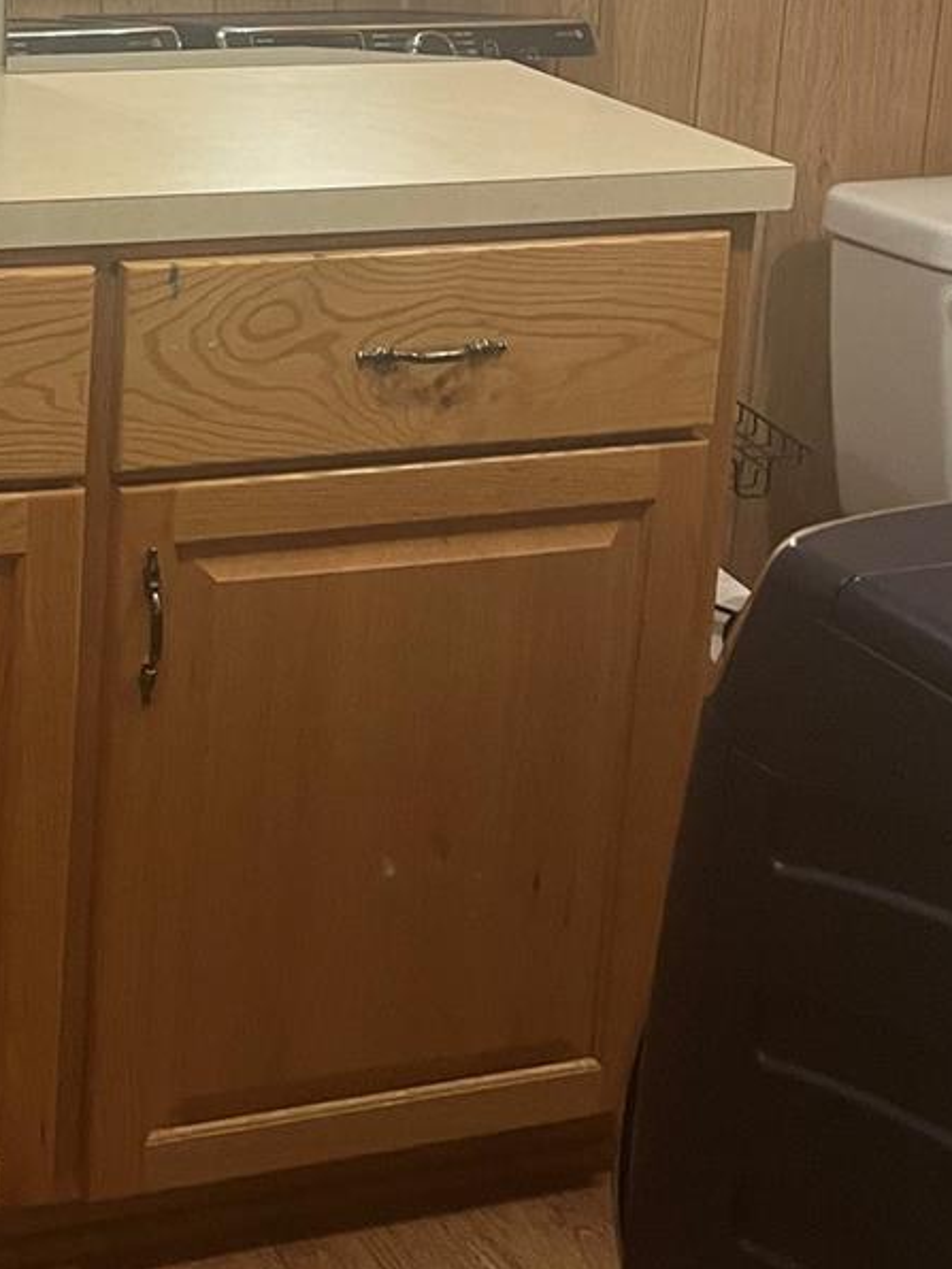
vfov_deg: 27.7
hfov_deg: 20.8
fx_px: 2457
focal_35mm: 67
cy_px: 81
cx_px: -115
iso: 200
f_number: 1.6
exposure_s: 1/60
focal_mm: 5.1
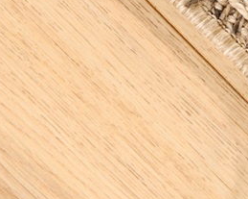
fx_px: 2392
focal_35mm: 326
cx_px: 351
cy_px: -63
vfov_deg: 4.7
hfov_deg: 5.9
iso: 500
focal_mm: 56
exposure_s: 1/160
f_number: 25
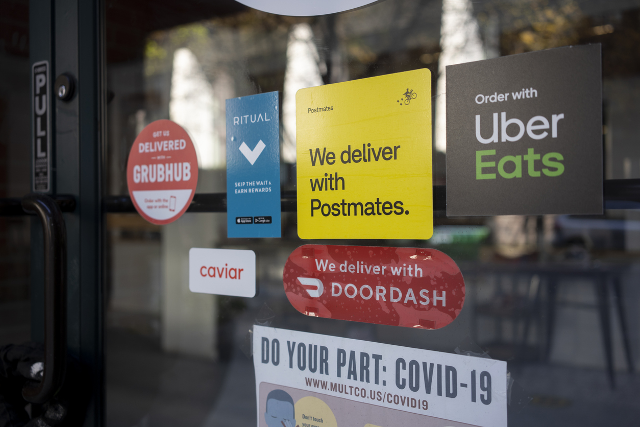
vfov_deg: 37.9
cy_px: 214
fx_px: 622
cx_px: 320
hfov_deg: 54.4
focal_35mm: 35
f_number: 3.2
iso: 100
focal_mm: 35
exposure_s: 1/50
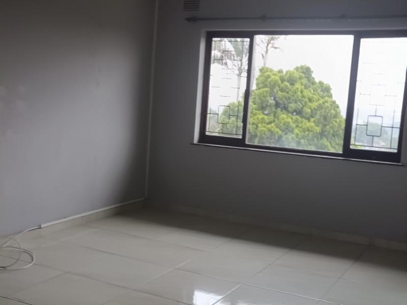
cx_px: 204
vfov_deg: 30.9
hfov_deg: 40.4
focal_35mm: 47
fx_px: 553
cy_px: 152
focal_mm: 7.08
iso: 160
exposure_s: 1/100
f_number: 4.5
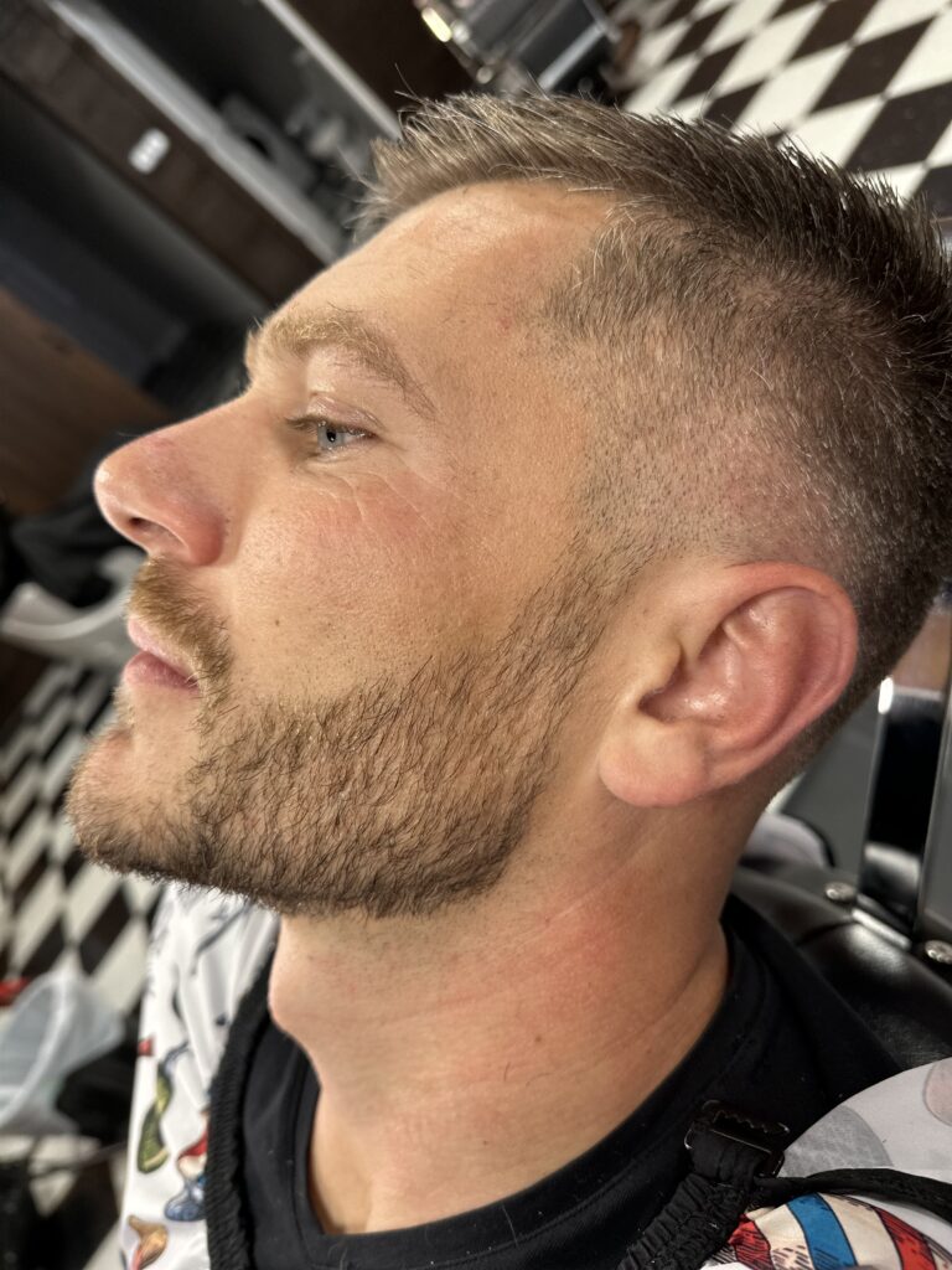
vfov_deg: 71.6
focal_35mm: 24
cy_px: 635
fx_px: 880
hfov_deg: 56.8
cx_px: 476
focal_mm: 6.86
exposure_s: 1/60
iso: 125
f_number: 1.78
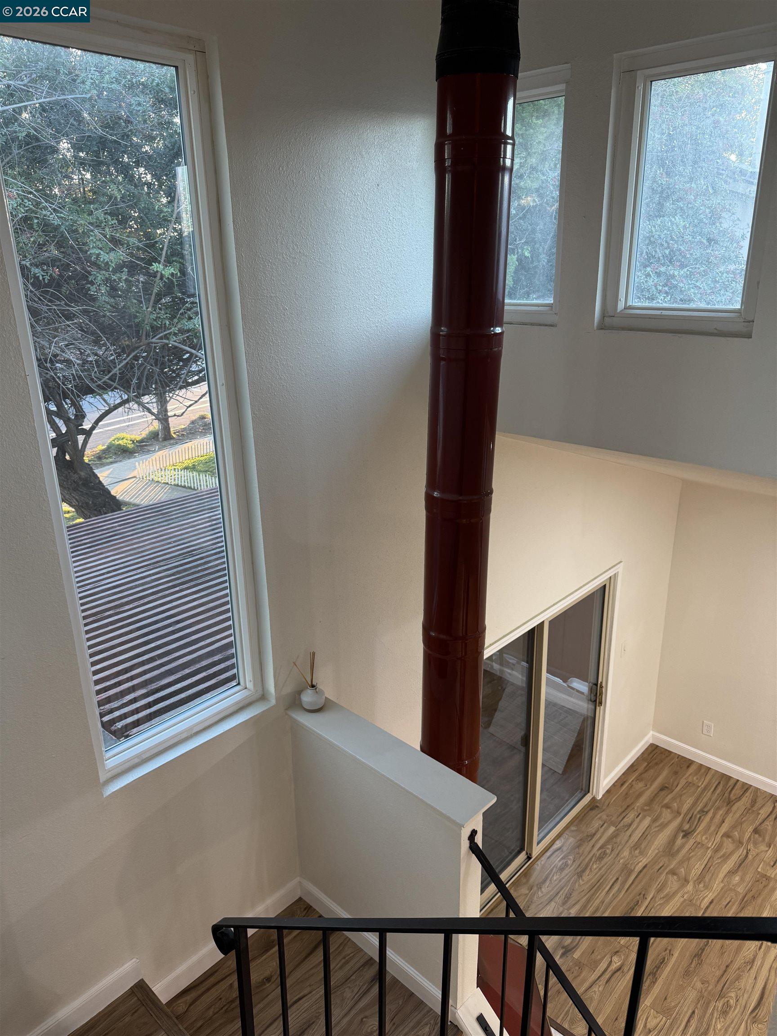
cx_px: 388
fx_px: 718
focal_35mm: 24
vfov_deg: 71.6
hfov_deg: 56.8
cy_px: 518
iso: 160
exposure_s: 1/60
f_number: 1.78
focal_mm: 6.76
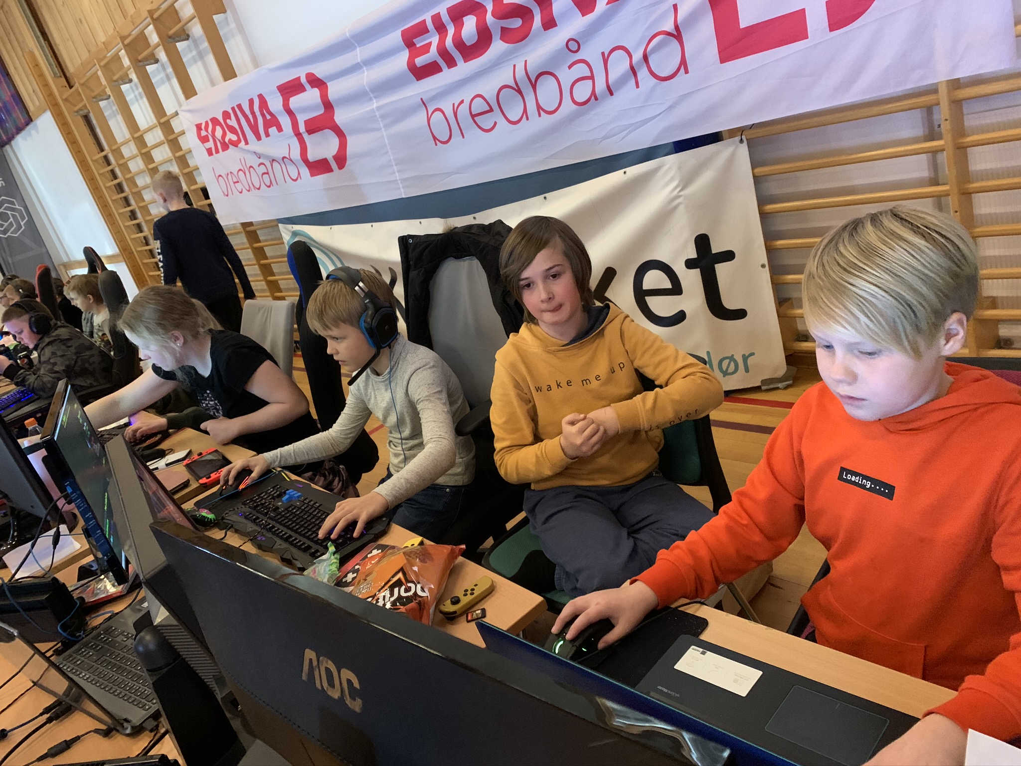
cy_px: 383
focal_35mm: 26
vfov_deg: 53.1
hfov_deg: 67.3
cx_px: 510
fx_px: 767
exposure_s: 1/30
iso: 640
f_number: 1.8
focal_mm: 4.25
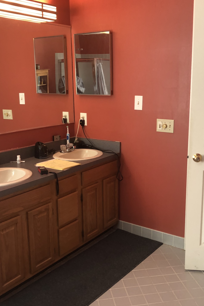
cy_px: 164
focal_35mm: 41
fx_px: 349
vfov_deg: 47.4
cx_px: 113
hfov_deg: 32.6
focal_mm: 3.99
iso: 40
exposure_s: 1/20
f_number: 1.8
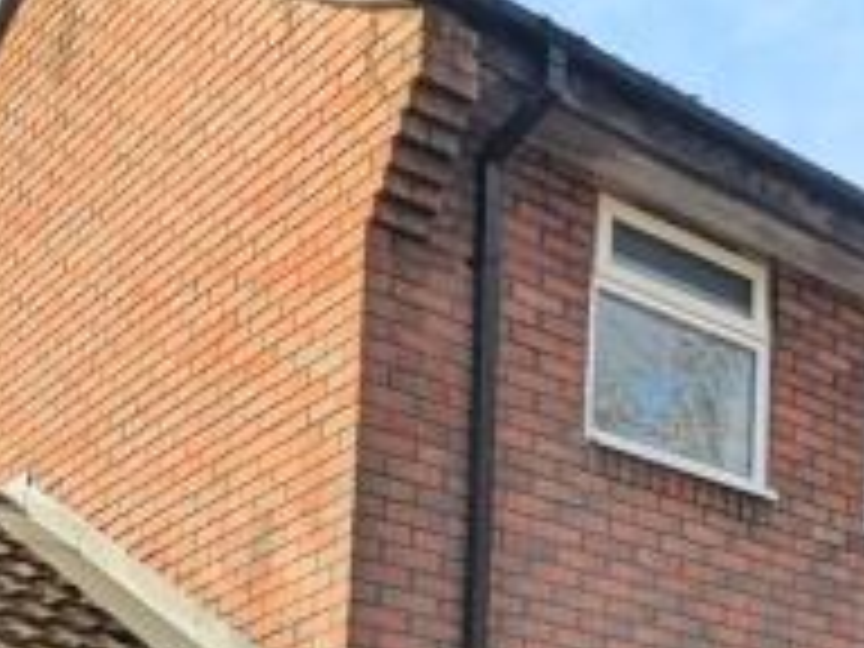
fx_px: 1597
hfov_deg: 27.4
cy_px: 862
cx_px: 976
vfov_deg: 20.7
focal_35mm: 64
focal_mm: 2.23
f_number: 1.95
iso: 41
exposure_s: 1/1437
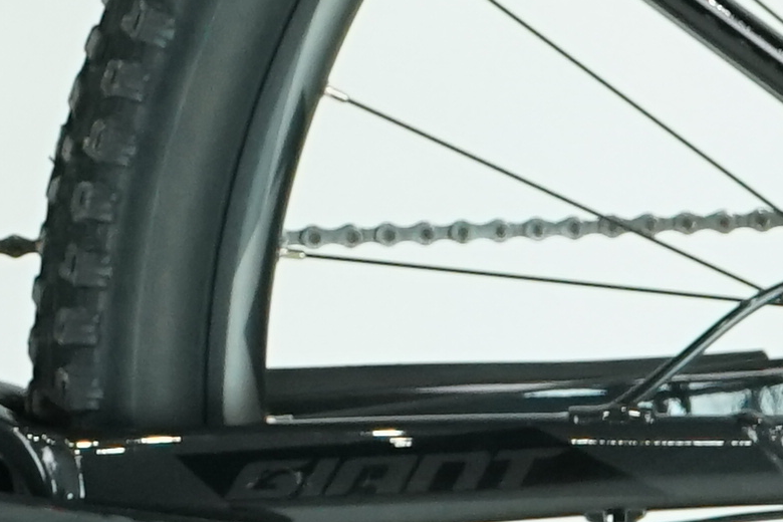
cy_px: -325
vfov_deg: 3.2
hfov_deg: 4.7
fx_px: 9374
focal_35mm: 431
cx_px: -697
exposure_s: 1/200
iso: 1600
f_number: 5.6
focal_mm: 56
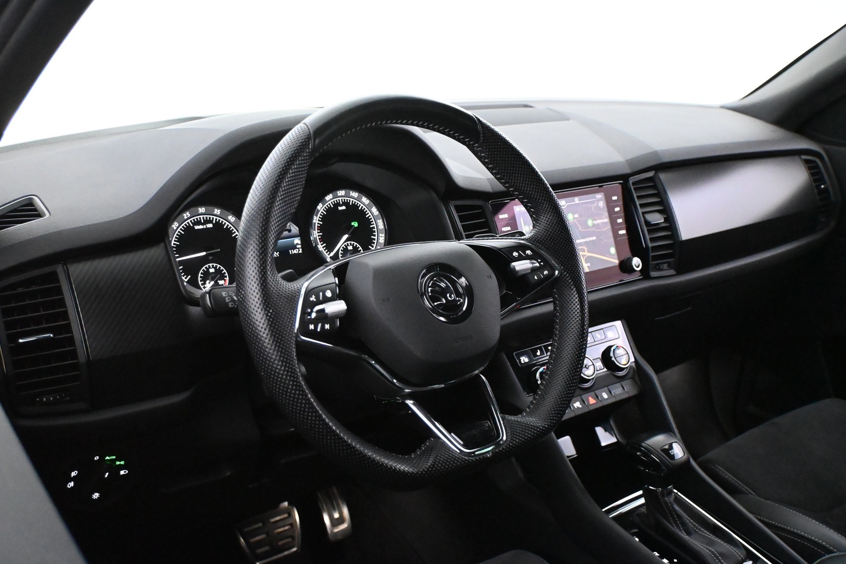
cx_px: 423
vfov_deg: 36.9
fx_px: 846
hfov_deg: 53.1
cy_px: 282
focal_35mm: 36
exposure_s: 1/60
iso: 10000
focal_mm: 24
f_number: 4.2
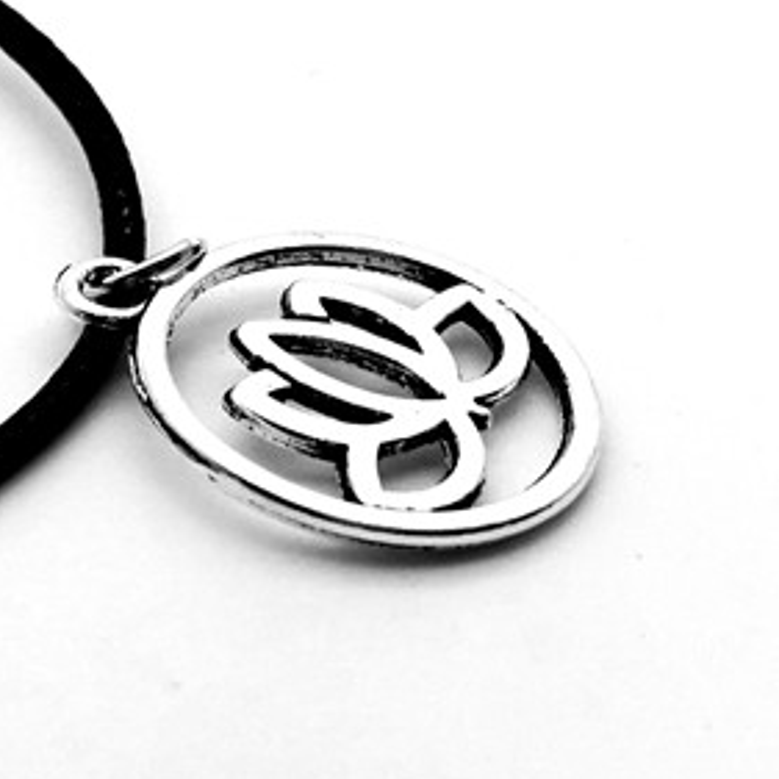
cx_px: -75
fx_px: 2164
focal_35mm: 85
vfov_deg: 20.4
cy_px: 457
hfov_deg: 19.6
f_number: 2.2
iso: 80
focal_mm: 4.5
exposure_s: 1/120
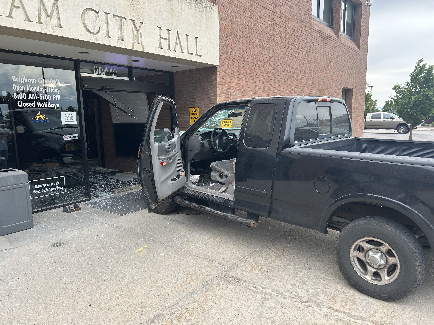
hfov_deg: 67.3
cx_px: 217
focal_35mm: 26
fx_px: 326
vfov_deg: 53.1
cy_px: 162
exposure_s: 1/859
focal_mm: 5.7
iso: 50
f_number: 1.5
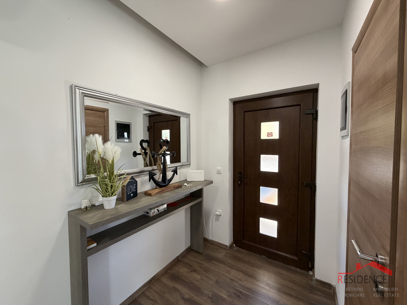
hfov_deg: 102.1
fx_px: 165
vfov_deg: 85.7
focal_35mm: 14
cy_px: 152
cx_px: 204
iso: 320
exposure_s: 1/110
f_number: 2.2
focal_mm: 2.22
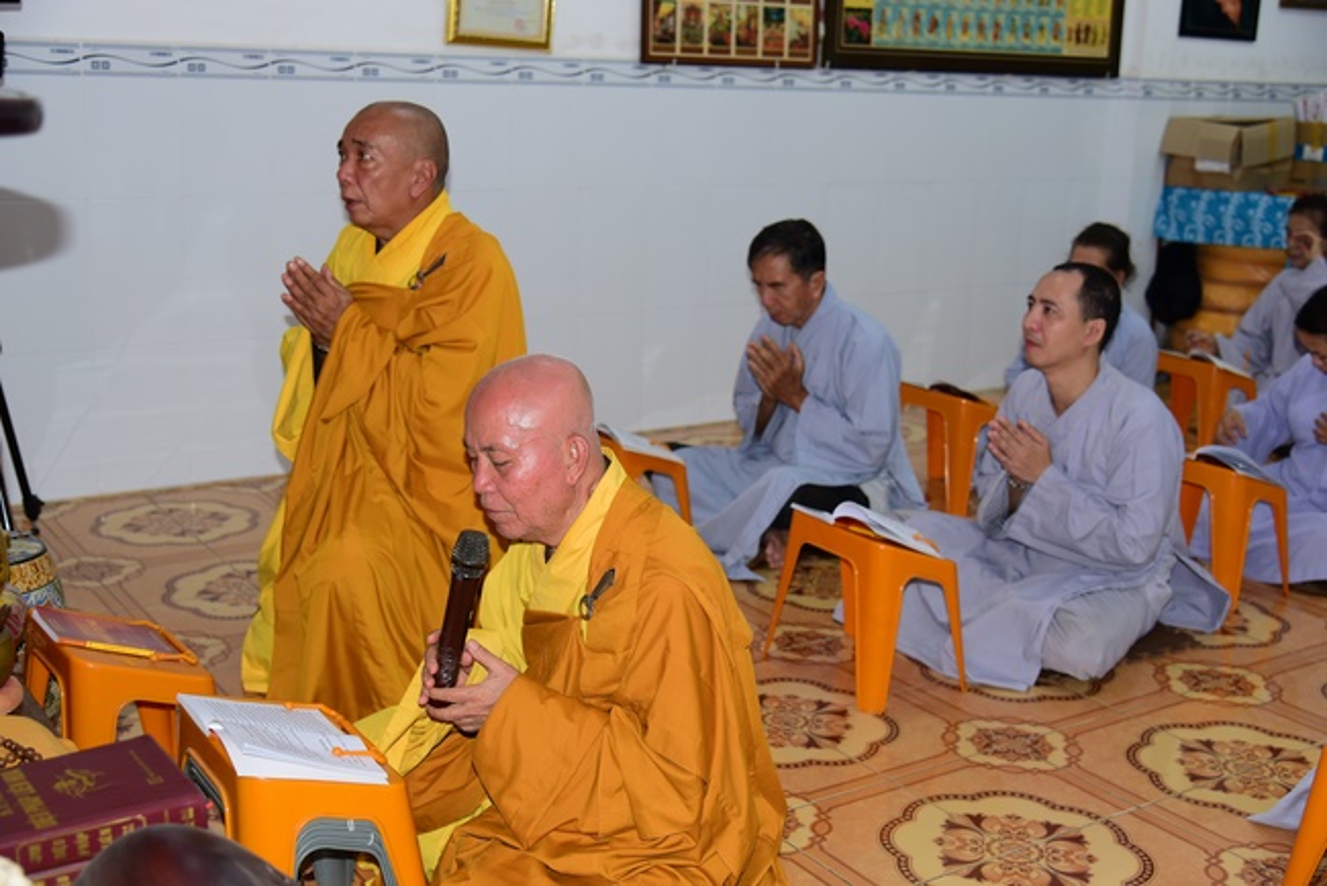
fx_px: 1623
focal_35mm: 44
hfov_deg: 44.5
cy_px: 443
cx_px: 664
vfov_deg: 30.5
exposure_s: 1/60
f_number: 4
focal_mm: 44
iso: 320
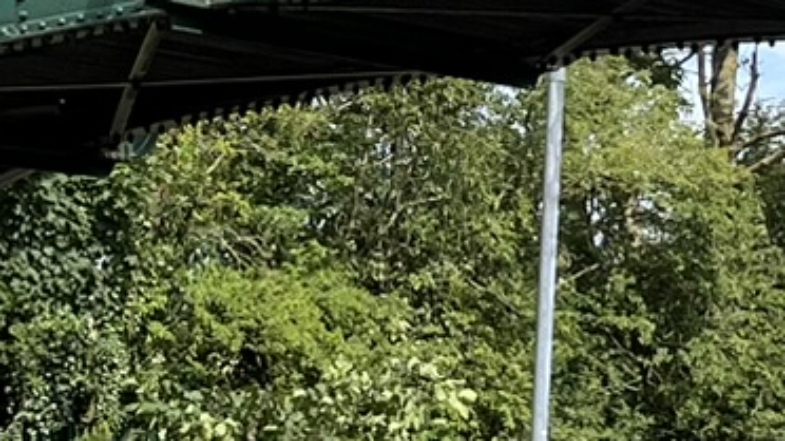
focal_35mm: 156
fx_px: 3246
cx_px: 424
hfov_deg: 13.8
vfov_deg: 7.8
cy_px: 139
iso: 50
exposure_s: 1/2309
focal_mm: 5.1
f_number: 1.6
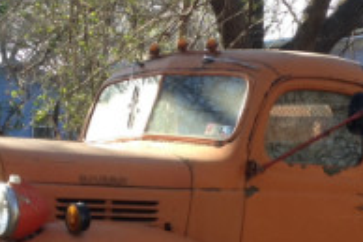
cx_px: 279
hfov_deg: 17.0
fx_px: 1209
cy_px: 261
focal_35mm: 120
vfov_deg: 11.3
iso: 50
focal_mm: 4.28
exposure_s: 1/290
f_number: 2.4
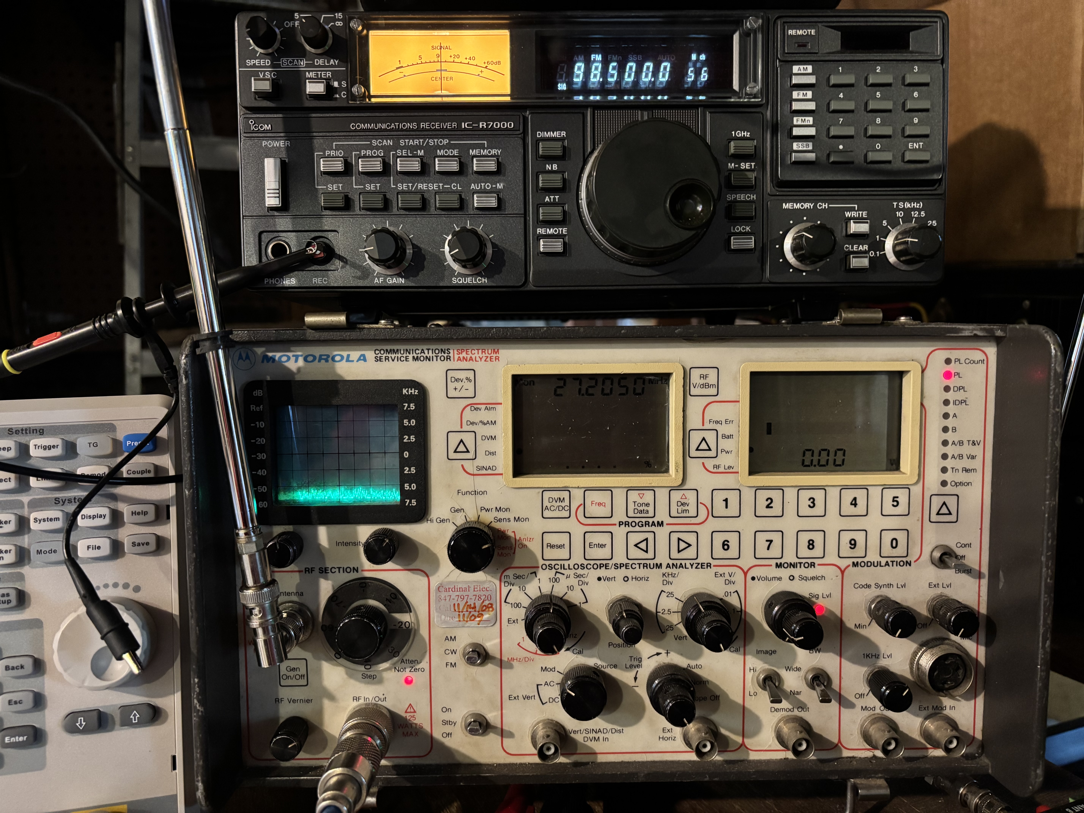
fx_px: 814
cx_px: 542
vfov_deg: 53.1
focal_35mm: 26
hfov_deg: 67.3
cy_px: 406
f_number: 1.6
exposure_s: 1/30
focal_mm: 5.96
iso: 640
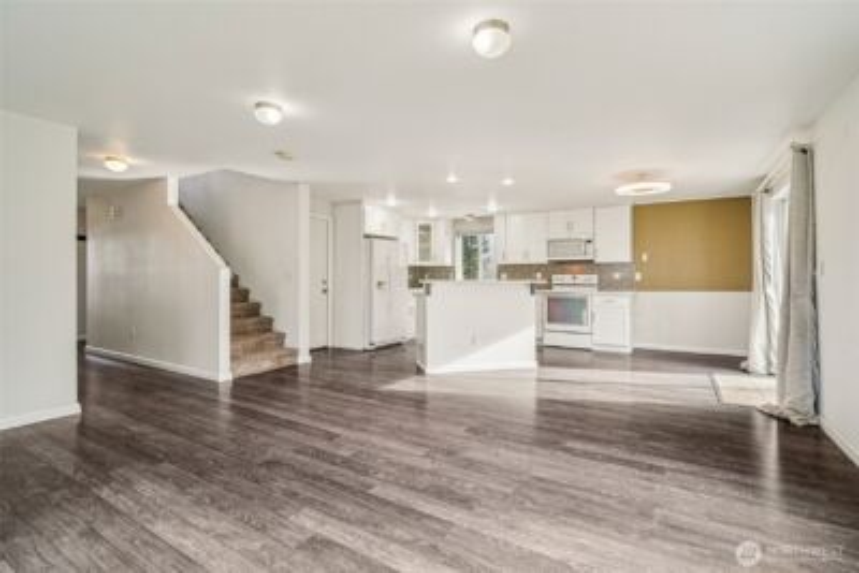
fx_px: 382
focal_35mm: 16
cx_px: 430
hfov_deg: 96.7
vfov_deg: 73.8
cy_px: 286
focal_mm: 16
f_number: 8
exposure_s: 1/125
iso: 1600
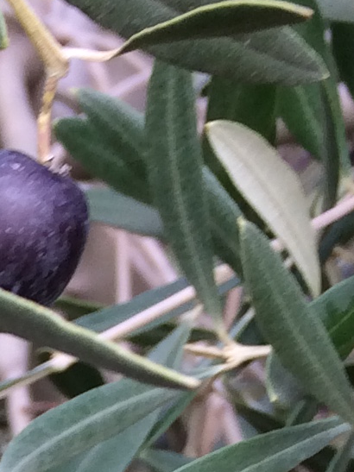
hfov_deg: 7.7
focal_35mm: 173
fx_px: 2360
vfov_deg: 10.7
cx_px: -608
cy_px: 847
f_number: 2.2
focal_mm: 4.15
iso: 32
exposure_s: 1/129
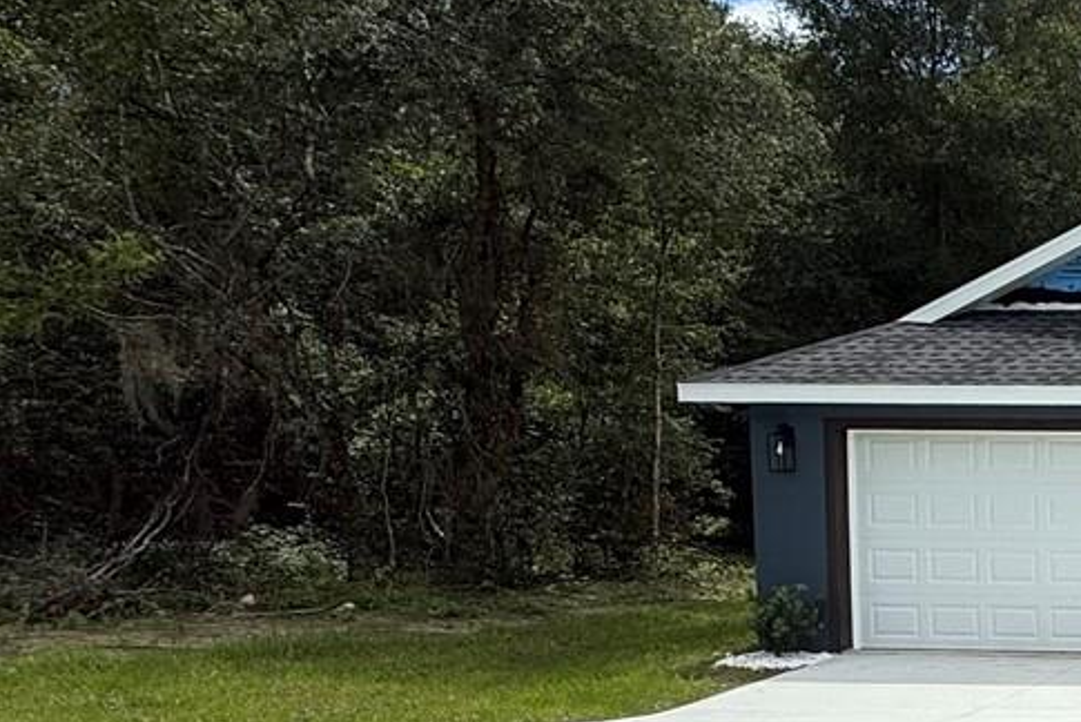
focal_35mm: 48
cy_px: 530
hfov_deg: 28.1
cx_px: 1603
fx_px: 1442
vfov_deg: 27.8
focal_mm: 2.22
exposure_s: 1/1698
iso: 50
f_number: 2.2
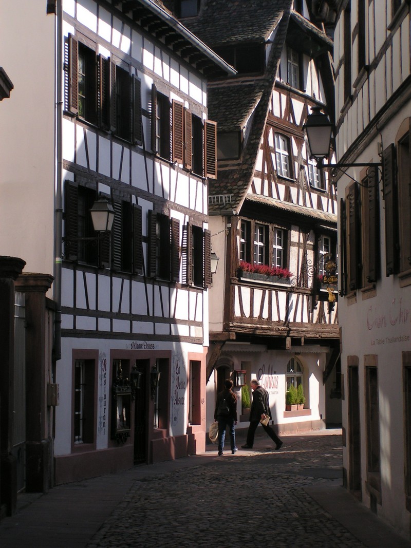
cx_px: 206
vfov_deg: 22.8
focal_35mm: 86
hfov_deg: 17.2
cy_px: 274
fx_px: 1362
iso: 50
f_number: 5
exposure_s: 1/250
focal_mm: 13.2
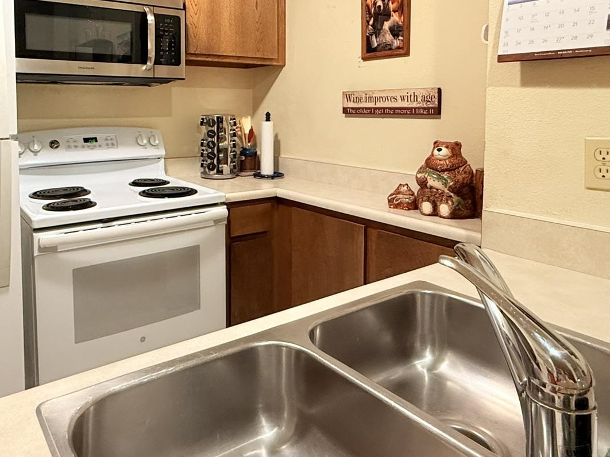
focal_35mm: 27
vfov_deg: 50.0
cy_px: 137
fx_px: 476
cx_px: 224
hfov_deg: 64.3
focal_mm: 2.22
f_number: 2.2
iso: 320
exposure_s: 1/60
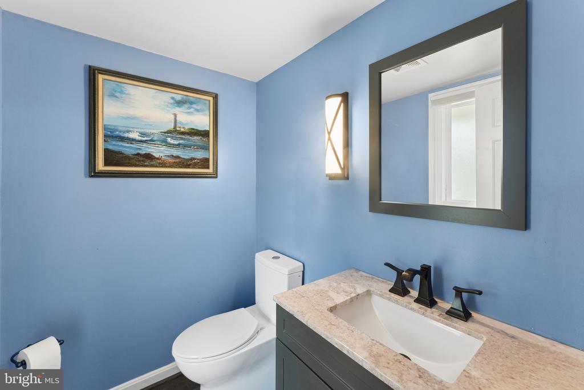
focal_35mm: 14
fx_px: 227
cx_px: 292
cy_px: 195
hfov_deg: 104.2
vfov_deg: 81.3
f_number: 8
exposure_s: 1/30
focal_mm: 14
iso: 1000
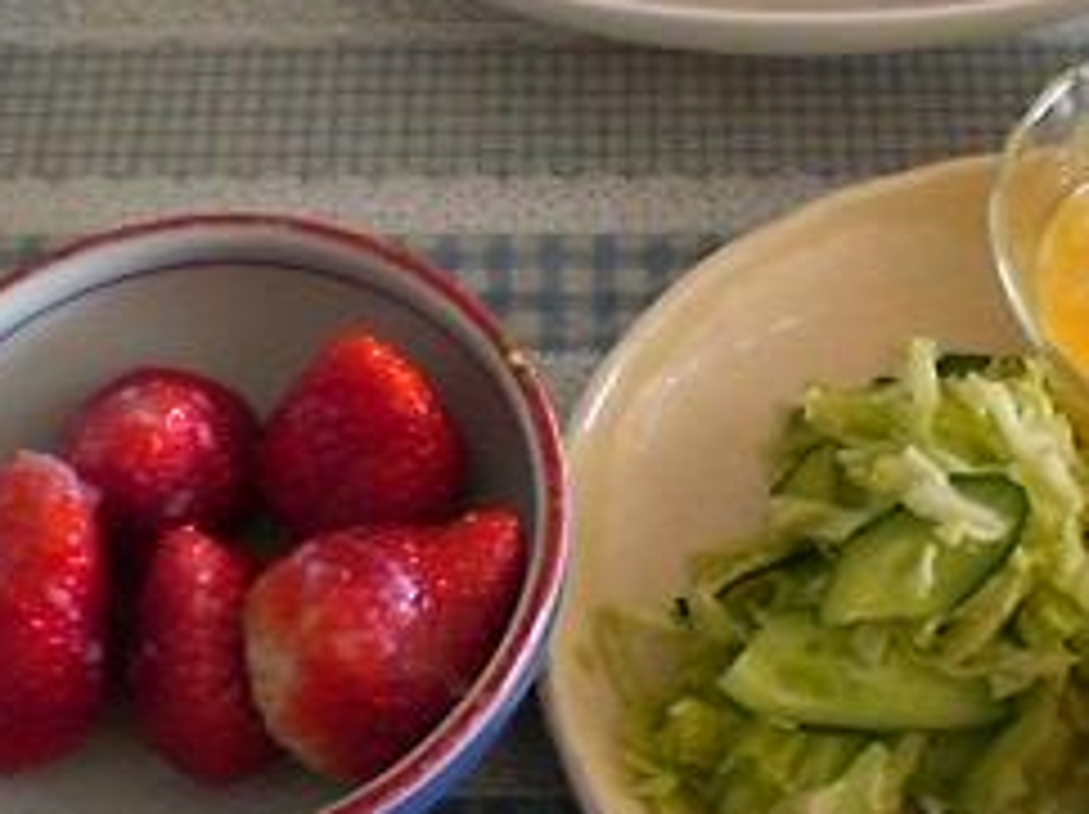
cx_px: 770
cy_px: 405
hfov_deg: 26.5
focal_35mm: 73
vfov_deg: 20.1
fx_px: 2294
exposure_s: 1/125
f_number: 3.1
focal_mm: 6.3
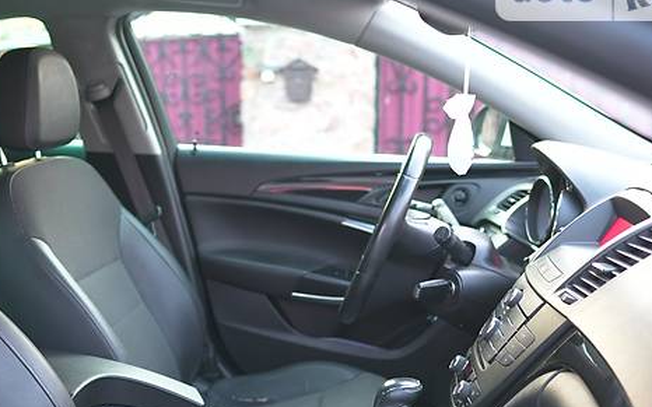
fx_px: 746
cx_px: 158
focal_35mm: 42
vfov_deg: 29.9
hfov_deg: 45.5
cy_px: 317
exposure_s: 1/50
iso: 100
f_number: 1.4
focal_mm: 16
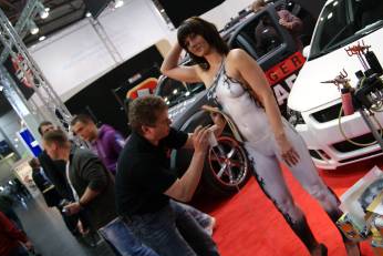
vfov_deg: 34.2
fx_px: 415
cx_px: 232
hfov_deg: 49.2
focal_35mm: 39
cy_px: 113
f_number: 3.5
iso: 160
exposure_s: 1/30
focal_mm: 18
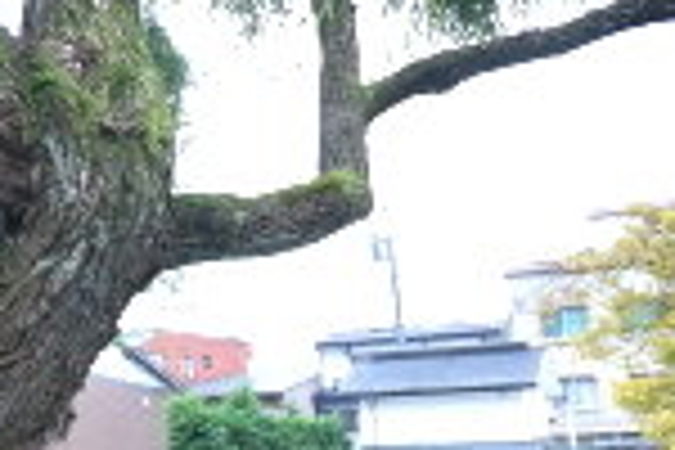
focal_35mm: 67
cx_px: -225
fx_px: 1256
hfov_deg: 25.5
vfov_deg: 20.3
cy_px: 245
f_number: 4.5
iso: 800
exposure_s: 1/80
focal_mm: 22
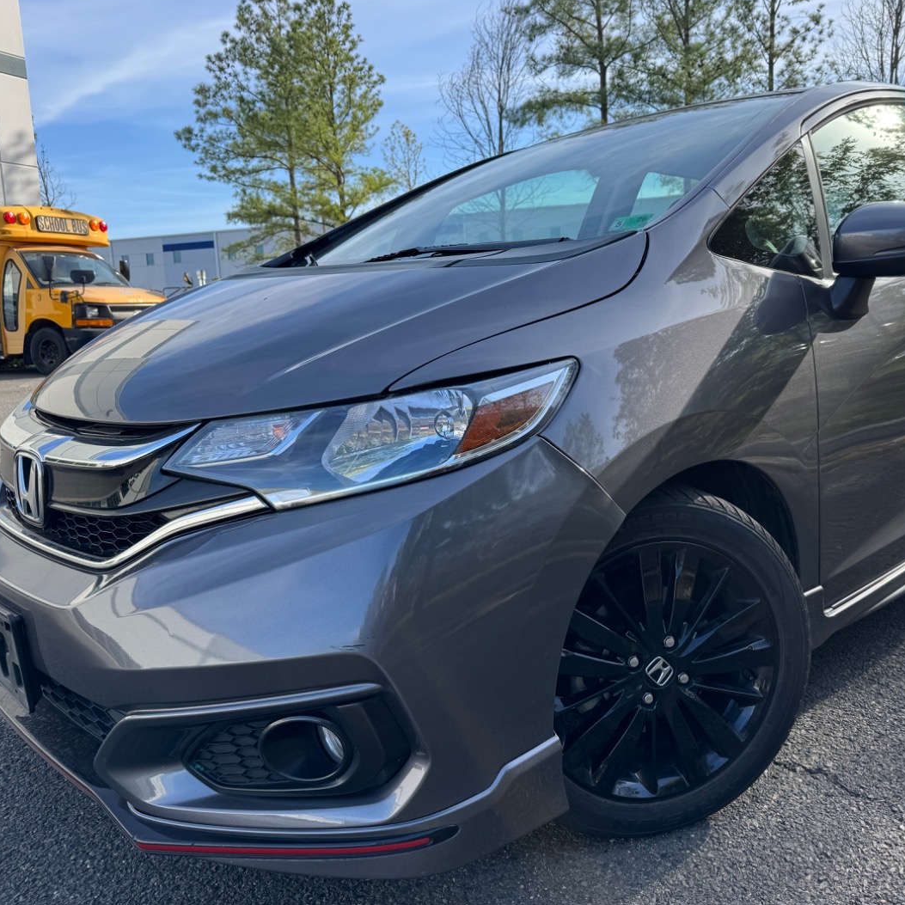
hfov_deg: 55.2
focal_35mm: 29
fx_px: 858
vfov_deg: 55.6
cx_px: 546
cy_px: 443
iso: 80
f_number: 1.78
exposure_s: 1/1285
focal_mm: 6.76
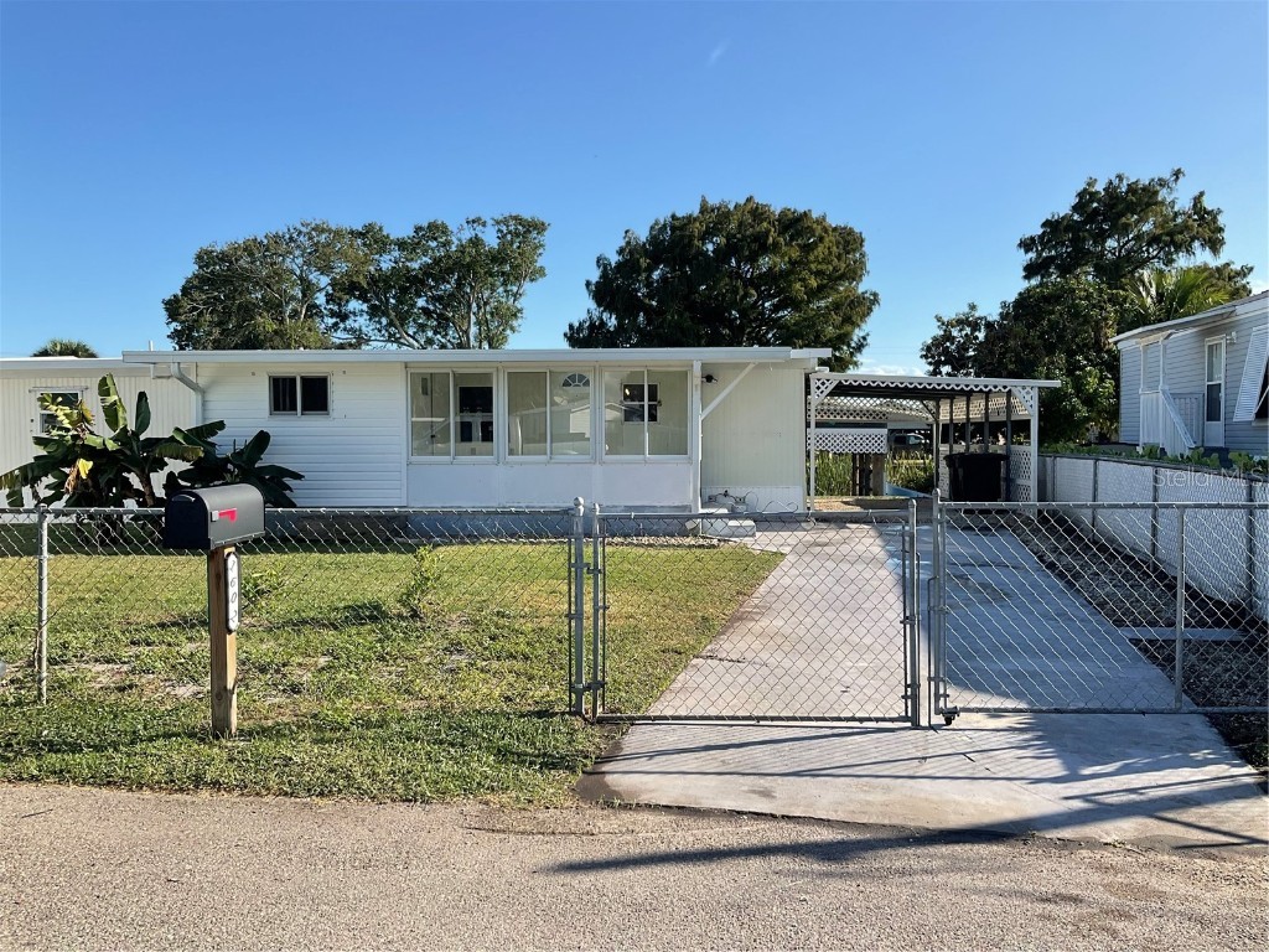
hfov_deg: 61.7
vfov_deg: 48.2
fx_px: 1063
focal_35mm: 29
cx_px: 634
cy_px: 476
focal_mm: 3
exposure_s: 1/1490
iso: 16
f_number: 1.8
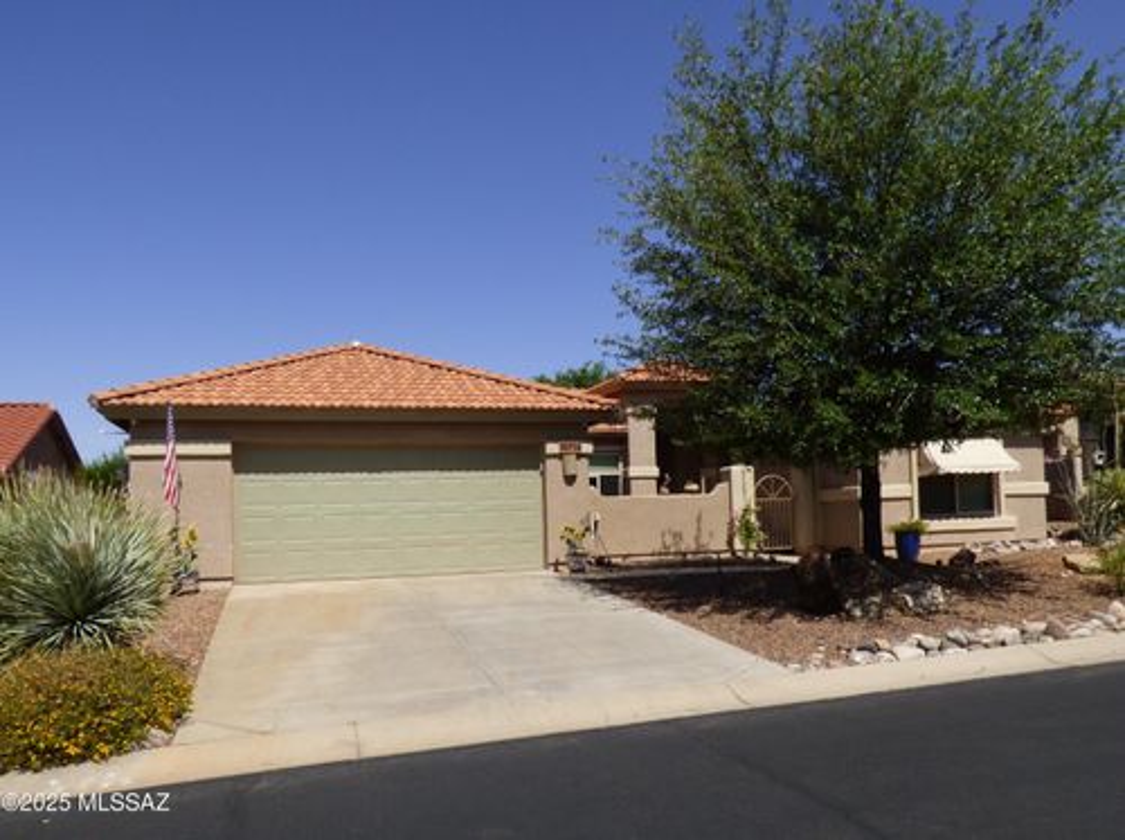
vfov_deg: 65.8
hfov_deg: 81.9
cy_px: 420
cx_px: 562
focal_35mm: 20
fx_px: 649
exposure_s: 1/1600
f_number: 3.2
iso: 100
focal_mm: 3.58
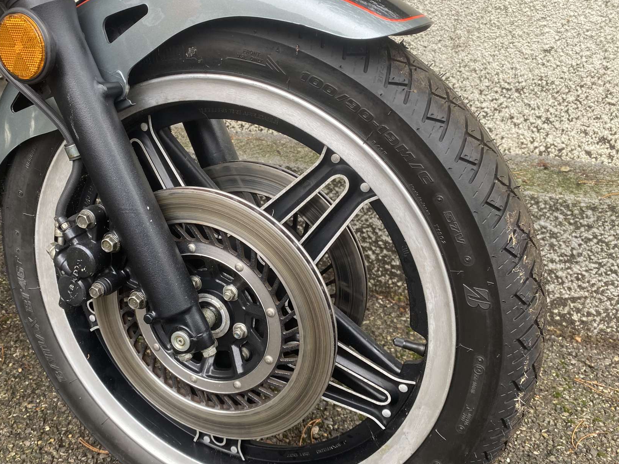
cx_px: 243
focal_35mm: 32
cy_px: 246
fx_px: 572
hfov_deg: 56.3
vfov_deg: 44.1
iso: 100
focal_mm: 4.25
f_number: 1.8
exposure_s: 1/121
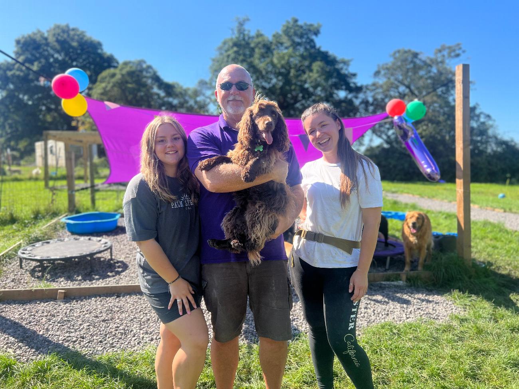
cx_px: 260
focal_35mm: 26
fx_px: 390
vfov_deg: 53.1
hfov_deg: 67.3
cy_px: 194
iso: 50
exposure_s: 1/1361
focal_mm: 5.7
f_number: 1.5
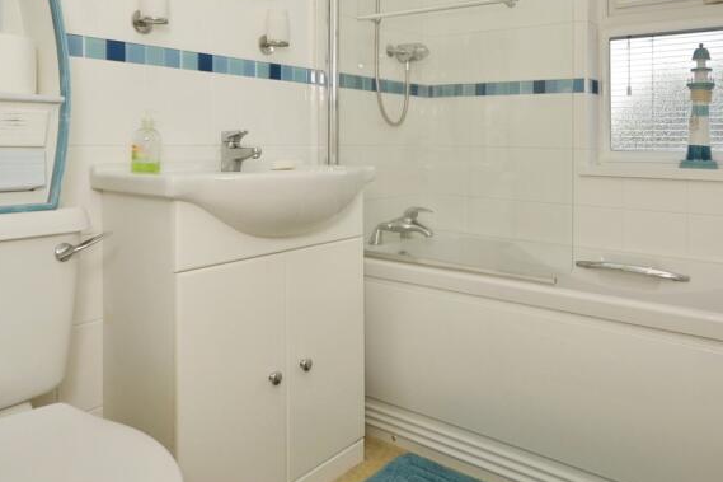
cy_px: 137
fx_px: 542
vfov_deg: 46.6
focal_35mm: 27
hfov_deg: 67.2
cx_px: 398
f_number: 7.1
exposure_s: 1/200
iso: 100
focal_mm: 10
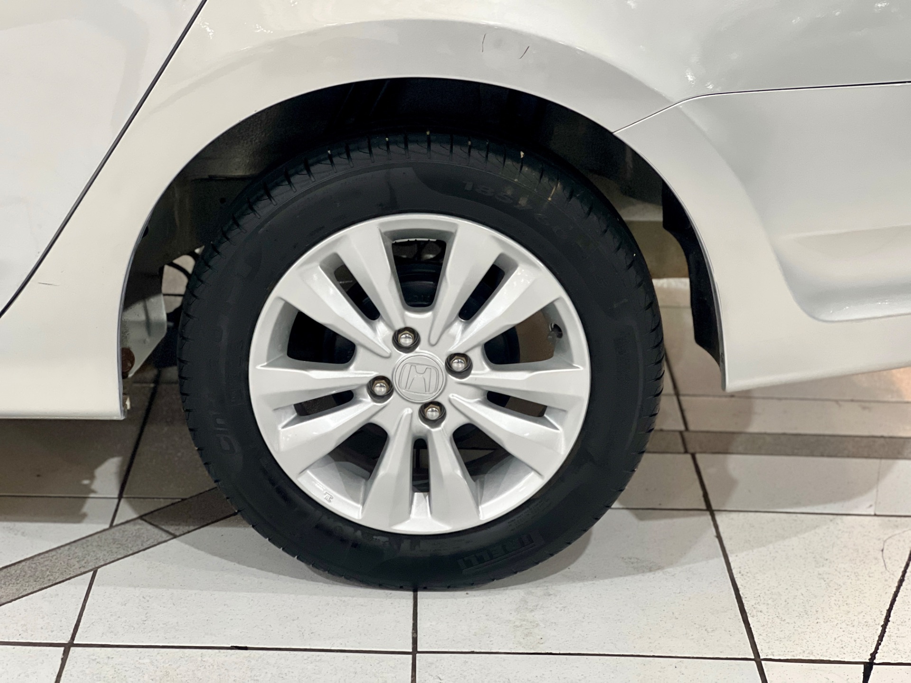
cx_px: 456
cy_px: 342
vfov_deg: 19.1
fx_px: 2026
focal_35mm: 77
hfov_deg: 25.3
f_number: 2.8
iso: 320
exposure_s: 1/30
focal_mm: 9
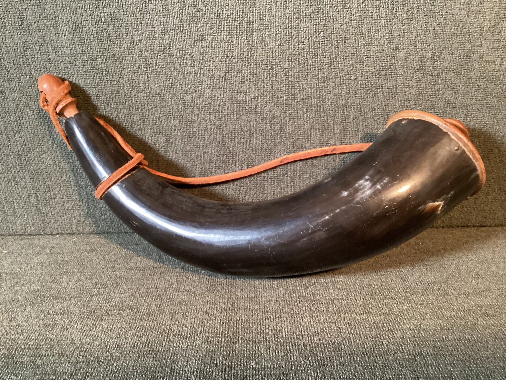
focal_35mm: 31
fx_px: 453
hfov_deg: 58.3
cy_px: 190
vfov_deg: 45.4
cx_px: 253
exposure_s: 1/30
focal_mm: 3.3
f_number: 2.4
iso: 640
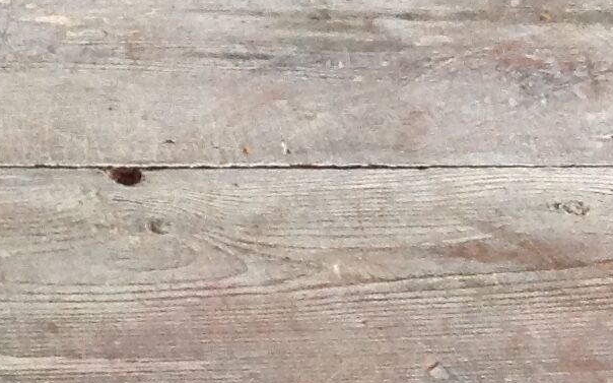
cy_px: -77
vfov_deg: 8.2
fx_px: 2655
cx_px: -563
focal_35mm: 159
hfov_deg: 11.9
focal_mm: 4.28
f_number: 2.4
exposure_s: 1/15
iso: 200
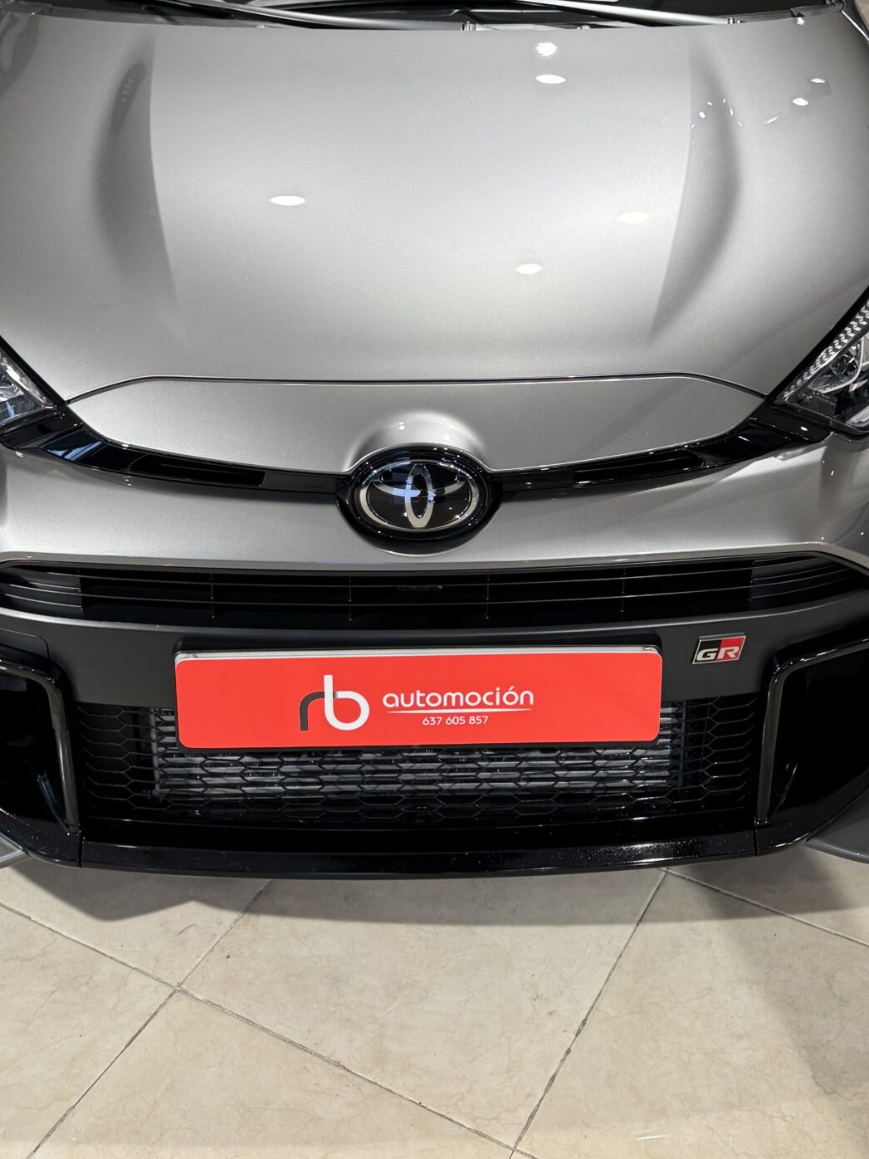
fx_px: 1473
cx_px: 479
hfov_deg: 32.8
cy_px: 181
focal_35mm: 44
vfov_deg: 40.6
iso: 125
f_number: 1.78
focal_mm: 6.76
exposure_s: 1/100
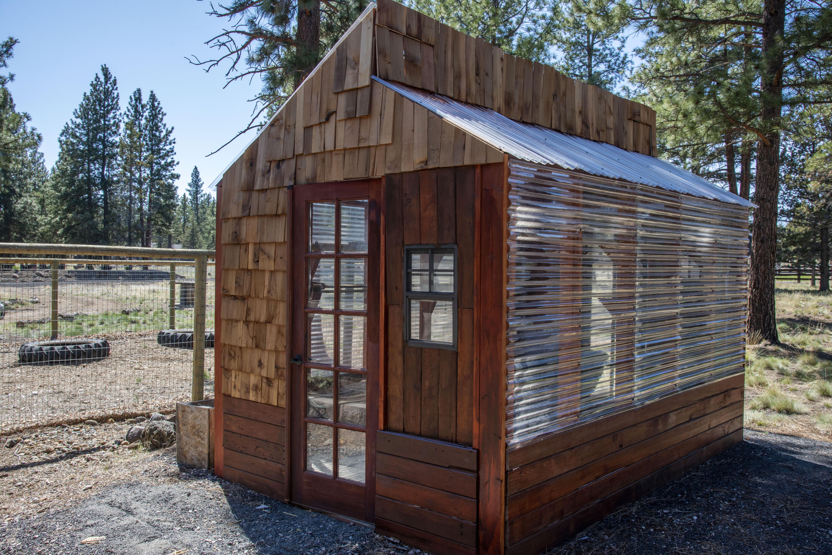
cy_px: 278
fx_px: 717
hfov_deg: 60.3
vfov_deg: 42.4
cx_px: 416
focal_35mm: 31
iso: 200
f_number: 11
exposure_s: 1/125
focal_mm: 31
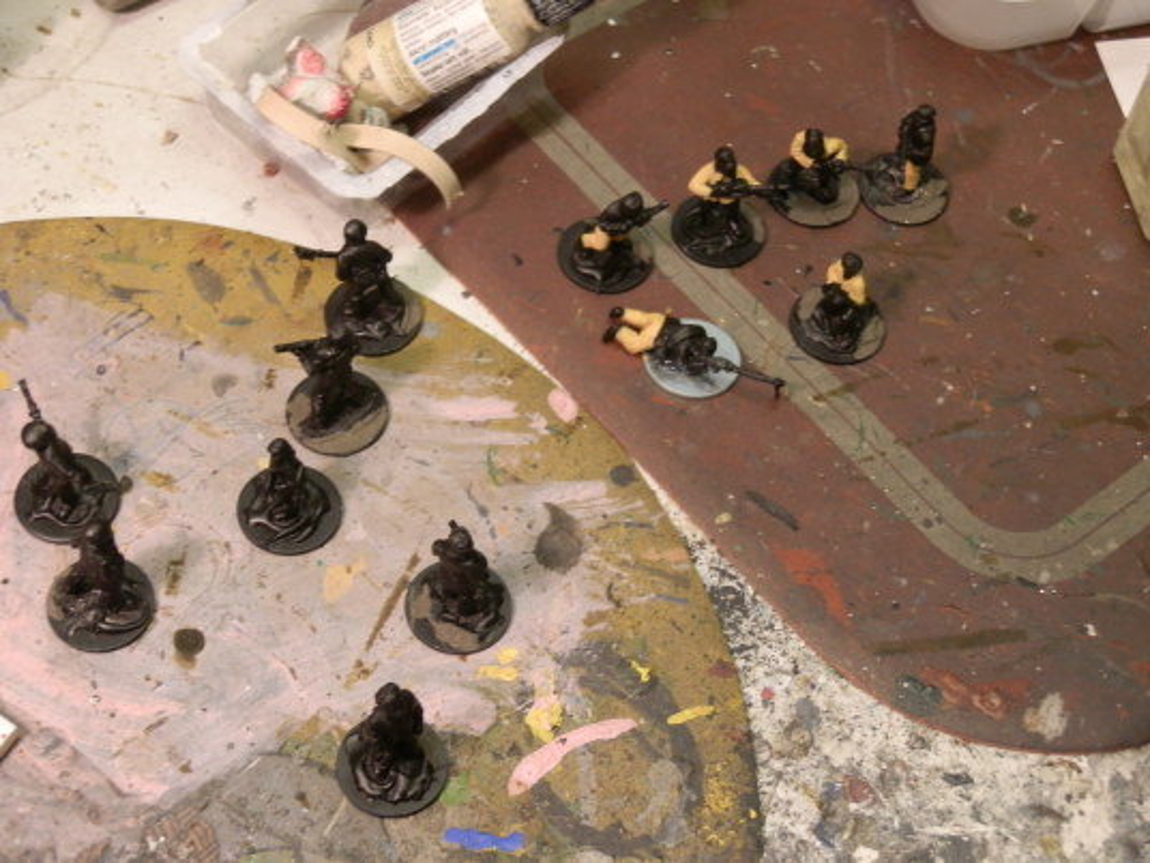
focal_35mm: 61
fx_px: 2027
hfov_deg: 31.7
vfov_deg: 24.0
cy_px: 432
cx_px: 575
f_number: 3.7
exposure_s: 1/8
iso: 200
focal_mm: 10.99
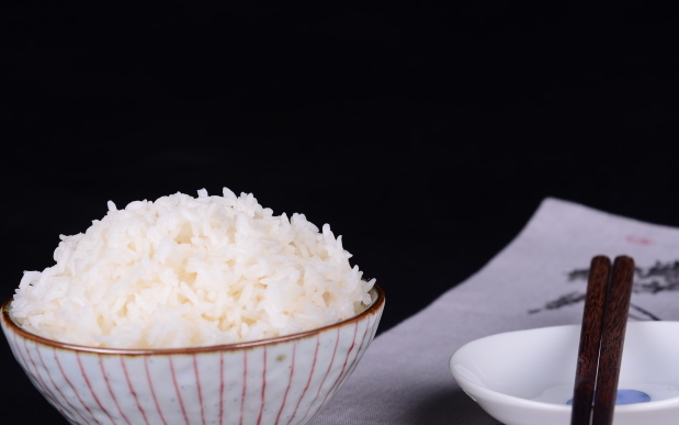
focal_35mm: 118
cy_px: 211
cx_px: 298
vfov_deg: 11.1
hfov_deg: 17.7
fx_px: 2184
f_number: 8
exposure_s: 1/160
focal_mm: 70
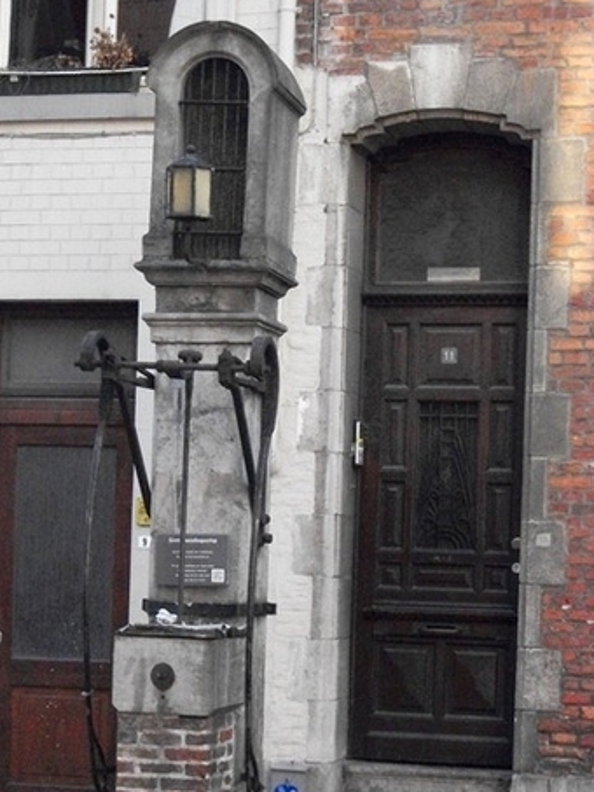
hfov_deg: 14.5
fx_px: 2333
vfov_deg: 19.2
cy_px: 516
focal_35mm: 102
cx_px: 210
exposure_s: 1/250
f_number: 4.6
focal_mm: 13.7
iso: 640
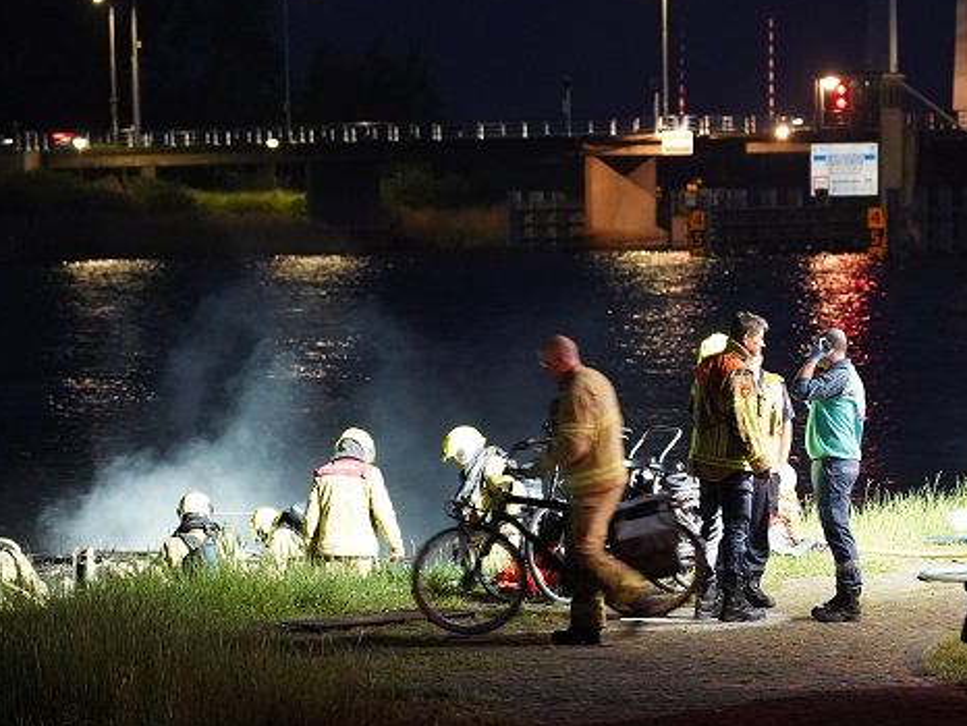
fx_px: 5596
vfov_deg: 7.4
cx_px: 498
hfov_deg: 9.9
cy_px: 463
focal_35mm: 200
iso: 8000
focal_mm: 97.1
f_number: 2.8
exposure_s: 1/30
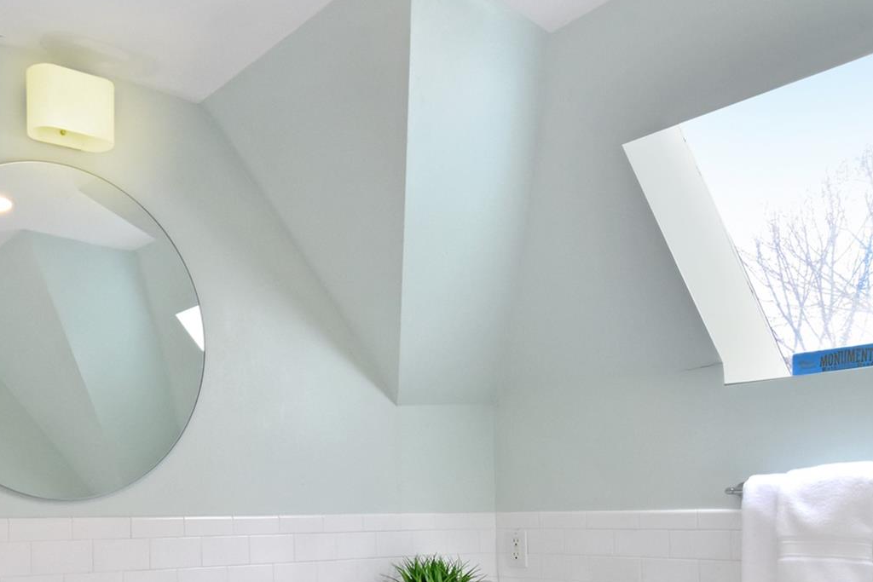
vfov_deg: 38.5
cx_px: 142
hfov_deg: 52.5
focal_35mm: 33
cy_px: 466
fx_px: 800
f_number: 11
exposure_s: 1/60
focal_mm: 11
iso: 640
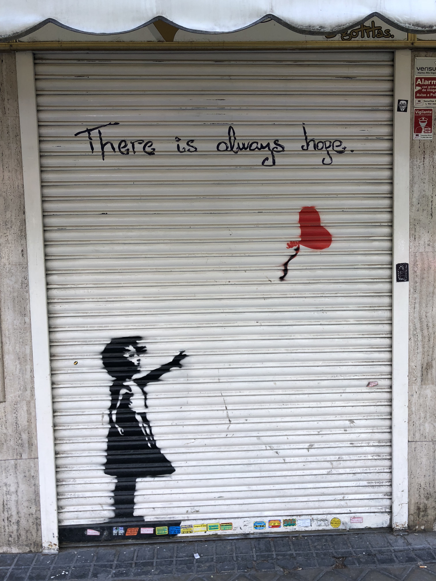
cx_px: 218
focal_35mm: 28
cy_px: 290
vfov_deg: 63.4
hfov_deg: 49.7
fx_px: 470
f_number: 1.8
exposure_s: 1/120
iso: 32
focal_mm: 4
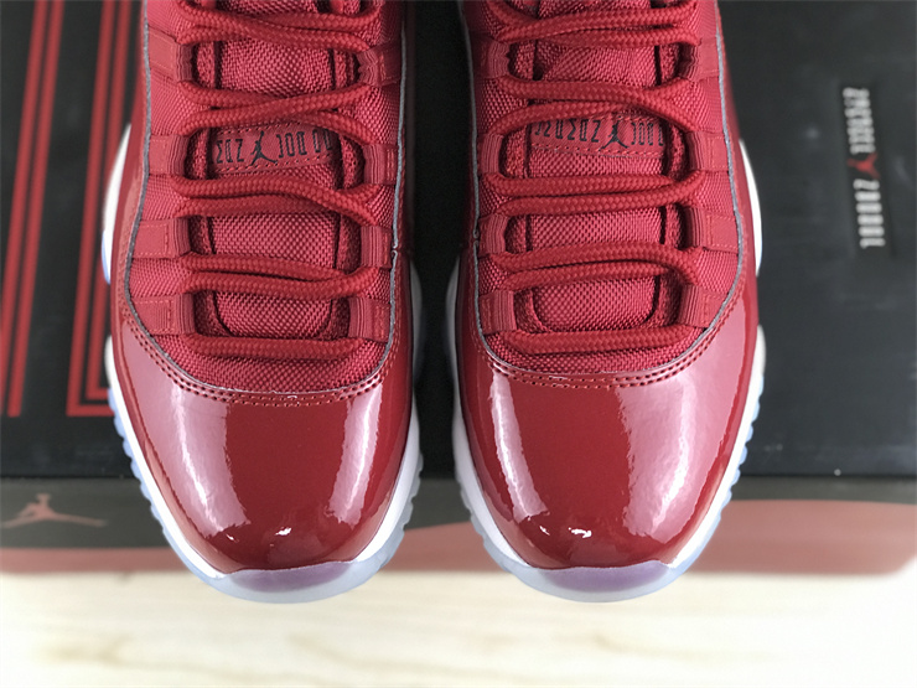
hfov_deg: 33.8
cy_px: 344
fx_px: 1510
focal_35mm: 57
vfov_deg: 25.7
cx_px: 458
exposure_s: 1/50
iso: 250
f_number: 2.8
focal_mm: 6.6
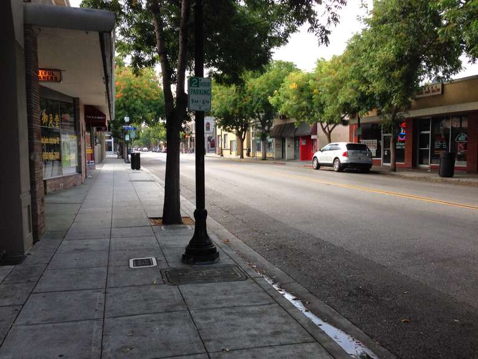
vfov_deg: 42.9
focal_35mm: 33
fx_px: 456
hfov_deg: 55.4
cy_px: 180
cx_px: 239
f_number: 2.4
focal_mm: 4.12
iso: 50
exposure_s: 1/197
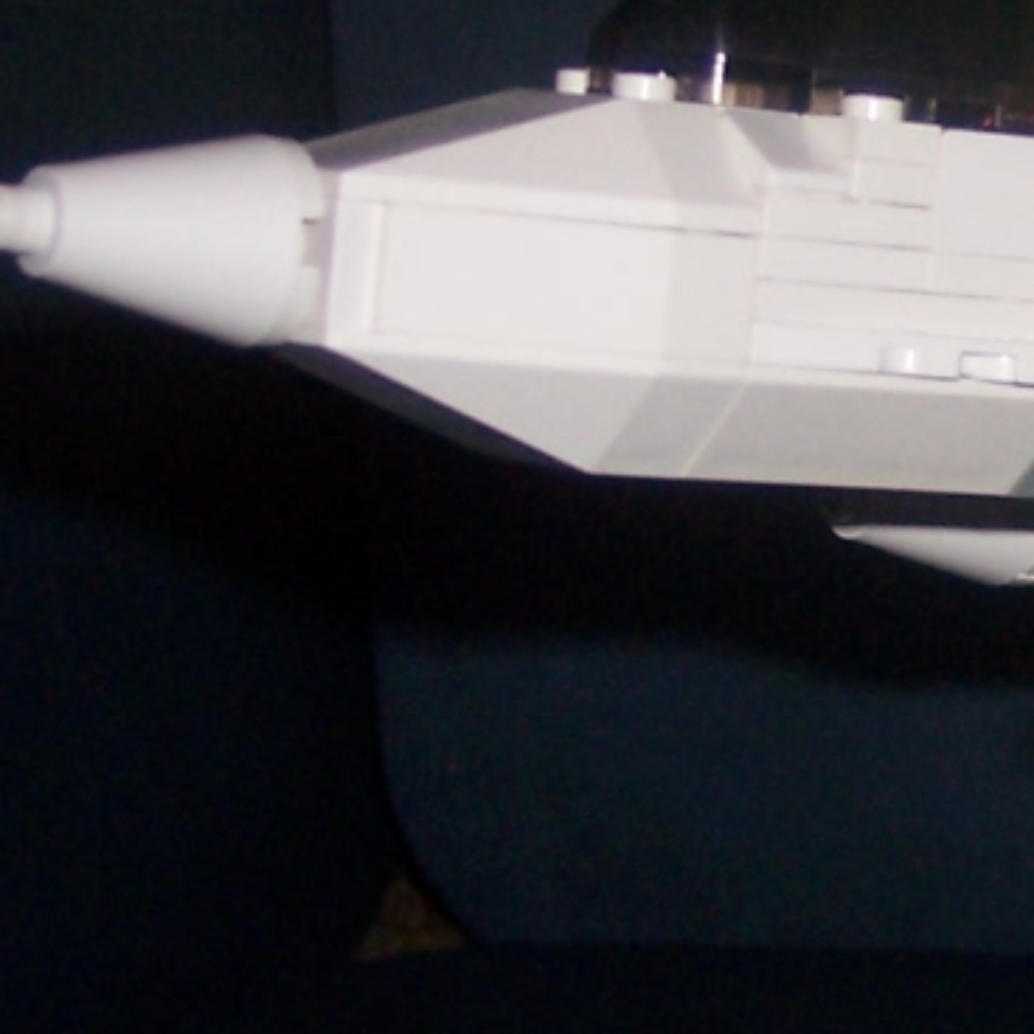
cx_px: 1526
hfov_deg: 11.2
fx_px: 5069
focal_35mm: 150
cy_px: 436
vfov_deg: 11.6
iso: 100
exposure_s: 1/60
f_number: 2.8
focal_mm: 8
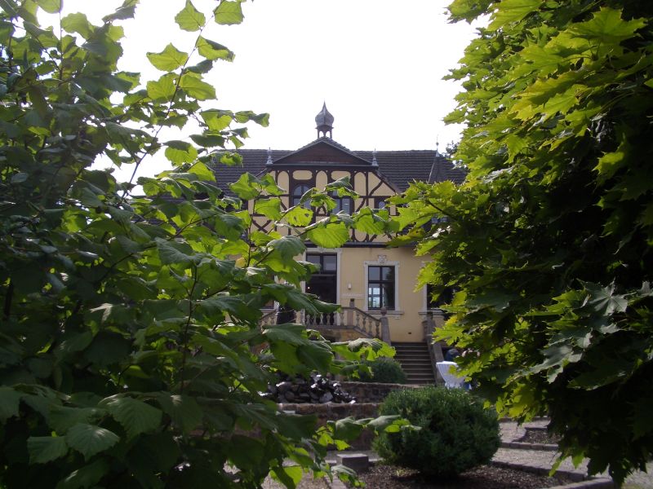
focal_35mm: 35
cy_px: 244
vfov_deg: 40.7
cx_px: 326
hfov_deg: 52.6
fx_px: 660
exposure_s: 1/250
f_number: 4.3
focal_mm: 5.8
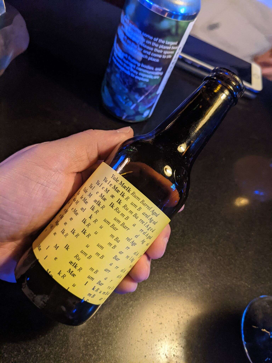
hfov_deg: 51.4
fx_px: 283
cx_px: 136
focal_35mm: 27
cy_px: 182
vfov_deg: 65.3
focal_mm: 4.38
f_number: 1.73
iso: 529
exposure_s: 1/25
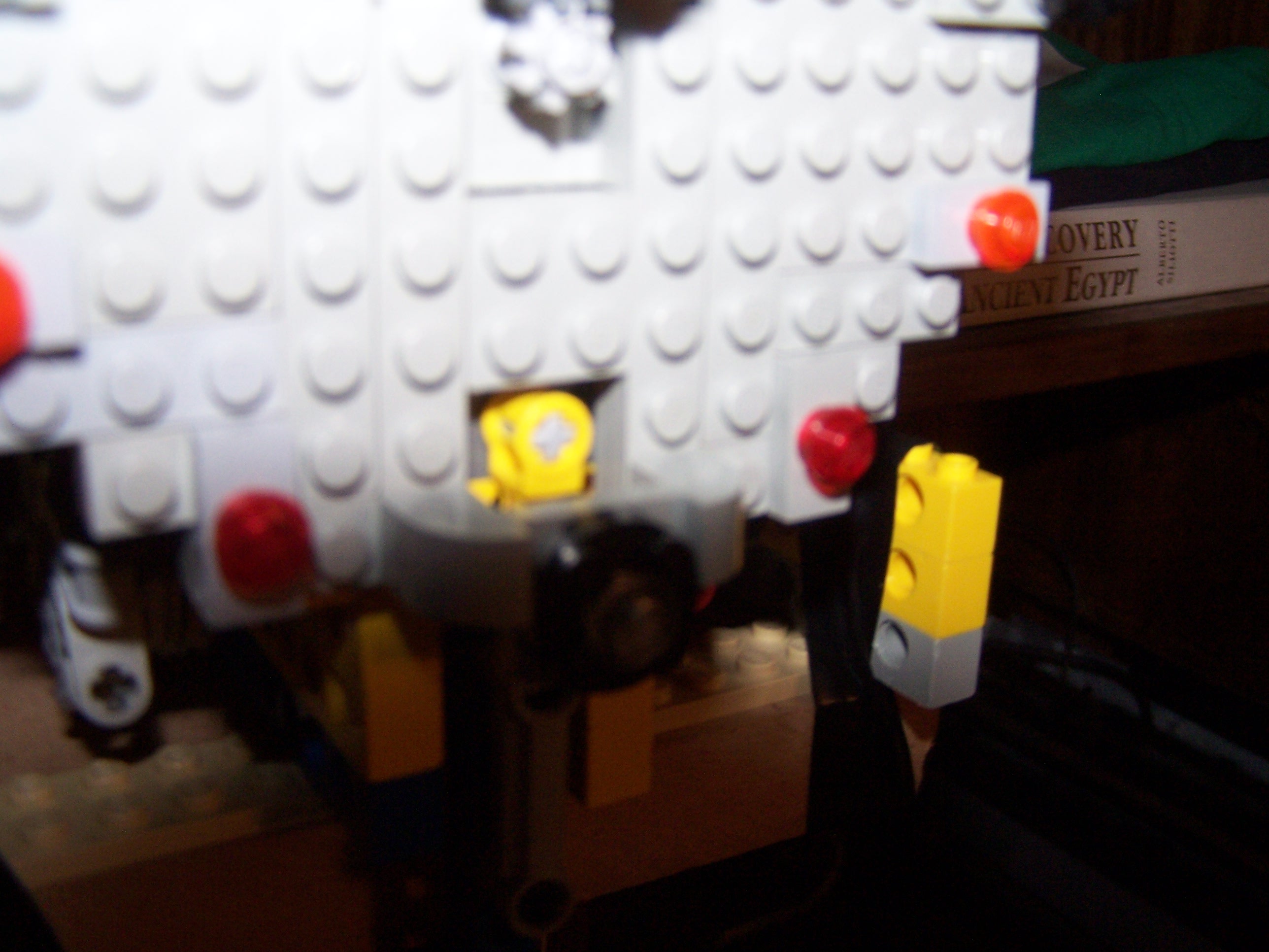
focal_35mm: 38
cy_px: 476
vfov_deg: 37.7
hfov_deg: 49.0
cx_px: 634
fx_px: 1393
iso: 140
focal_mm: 6.3
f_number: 2.8
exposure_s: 1/60
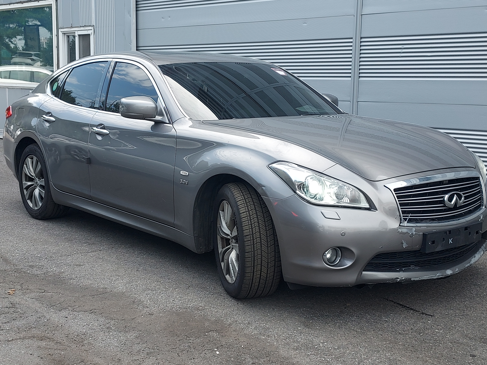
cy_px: 182
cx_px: 244
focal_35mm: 24
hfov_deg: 71.6
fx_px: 338
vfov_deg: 56.8
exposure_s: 1/347
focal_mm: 4.6
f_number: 1.8
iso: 40
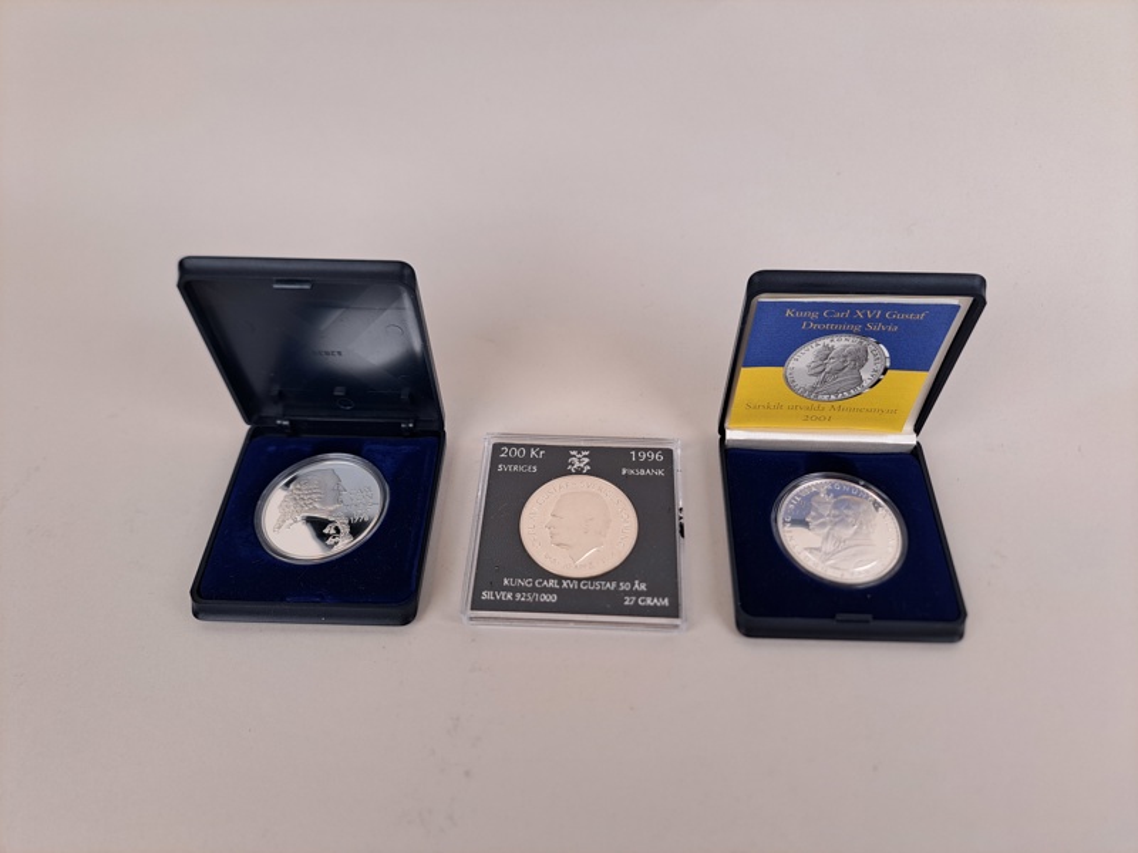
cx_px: 569
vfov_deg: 56.8
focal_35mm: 24
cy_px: 426
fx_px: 789
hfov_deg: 71.6
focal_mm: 5.23
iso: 50
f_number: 1.8
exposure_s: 1/120
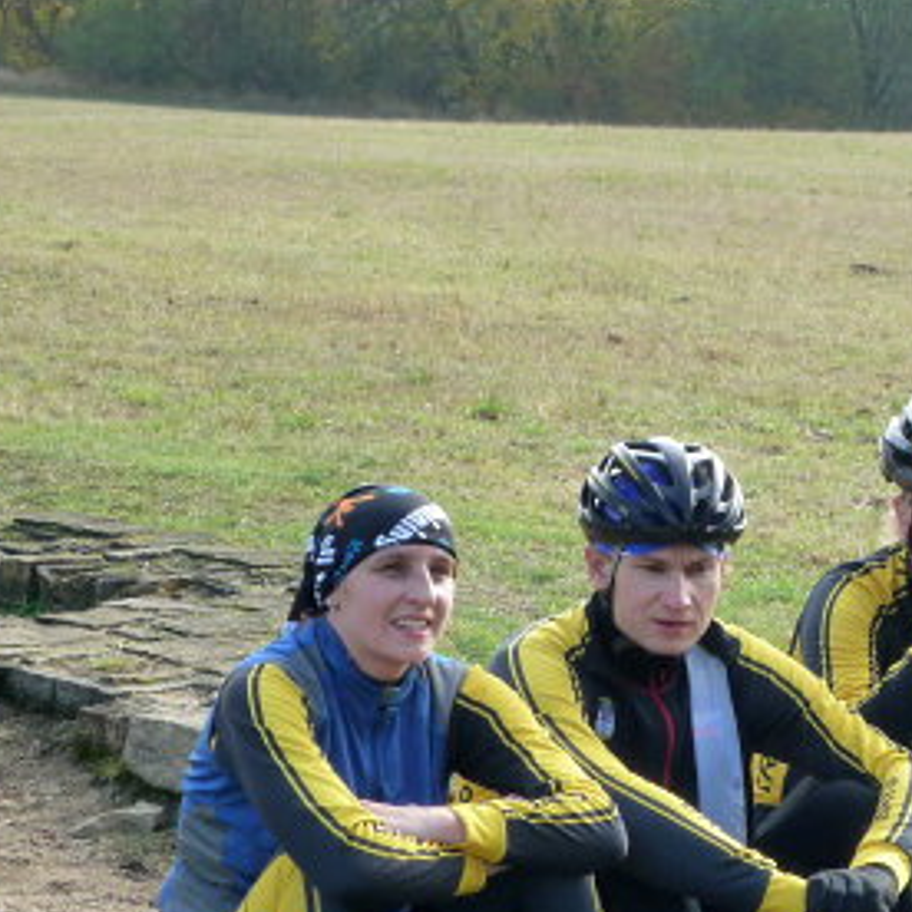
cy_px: 701
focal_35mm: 123
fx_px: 3666
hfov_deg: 14.1
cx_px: 677
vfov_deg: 14.1
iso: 160
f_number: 4.9
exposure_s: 1/160
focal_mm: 11.3
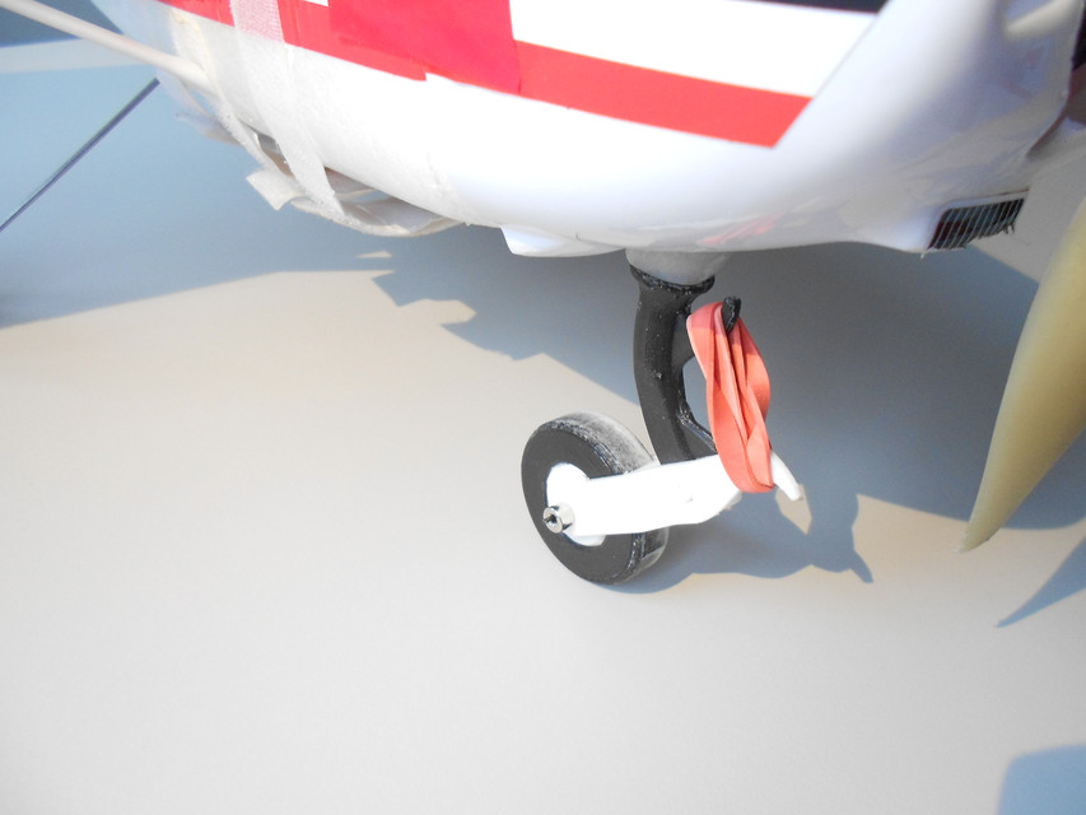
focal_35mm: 26
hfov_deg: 67.3
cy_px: 408
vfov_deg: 53.1
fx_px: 816
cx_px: 543
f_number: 3.2
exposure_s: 1/30
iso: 320
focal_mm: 4.6
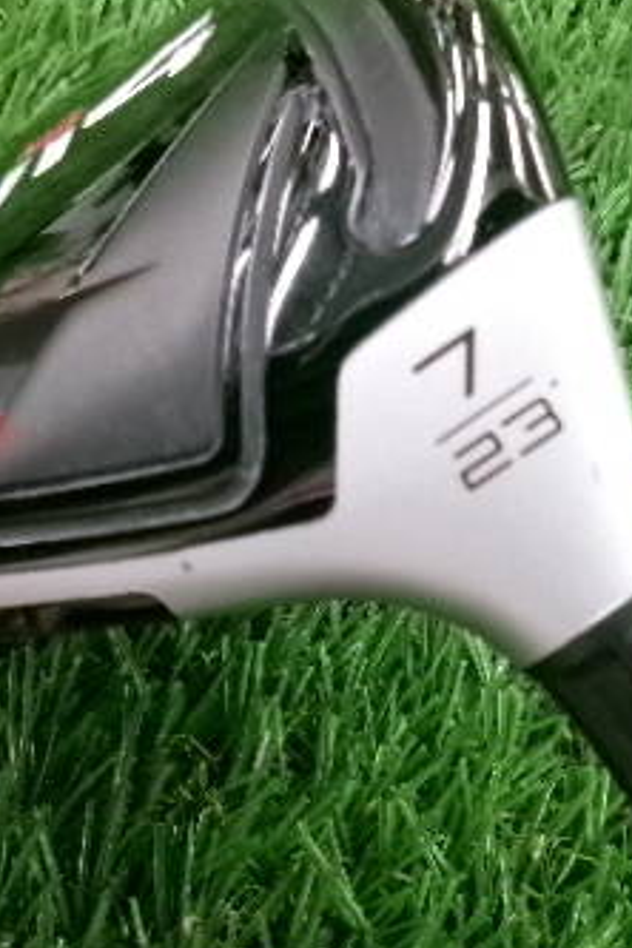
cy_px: 666
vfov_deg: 35.1
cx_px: 493
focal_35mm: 56
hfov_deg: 23.9
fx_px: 1475
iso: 800
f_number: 3.9
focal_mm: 5.1
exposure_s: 1/34
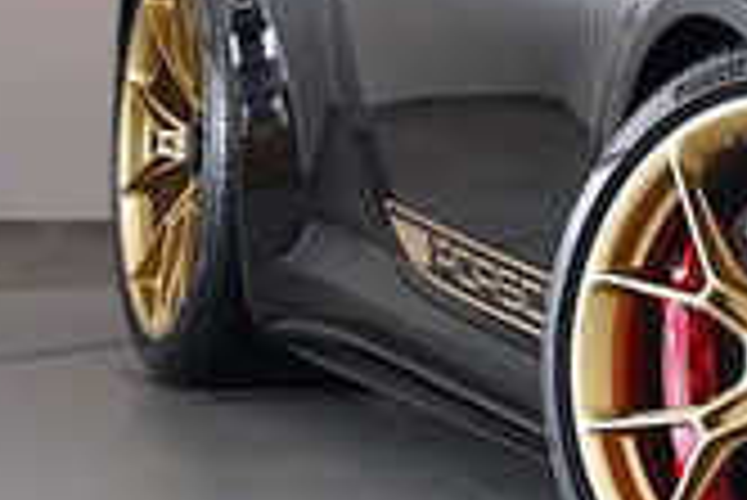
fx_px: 4678
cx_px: 972
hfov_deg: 9.0
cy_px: -243
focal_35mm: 225
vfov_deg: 6.0
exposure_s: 1/50
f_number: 5.6
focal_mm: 48.7
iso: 5000
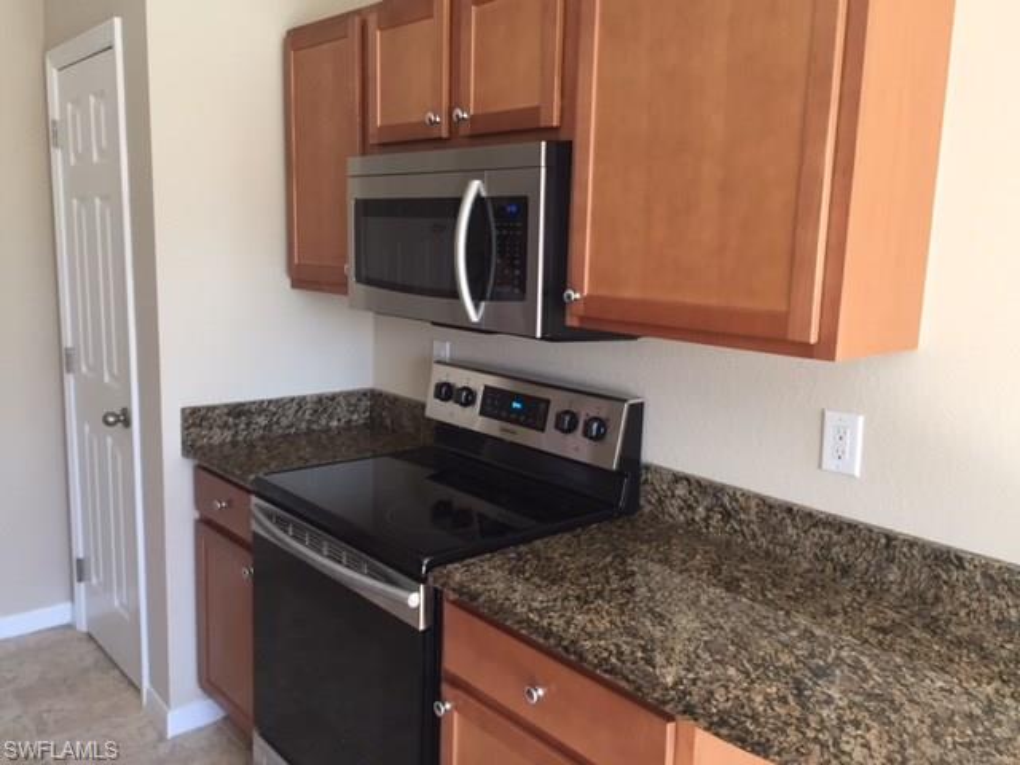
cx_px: 510
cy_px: 382
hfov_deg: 61.7
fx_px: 855
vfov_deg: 48.2
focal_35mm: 29
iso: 64
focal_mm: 4.15
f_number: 2.2
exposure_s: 1/30
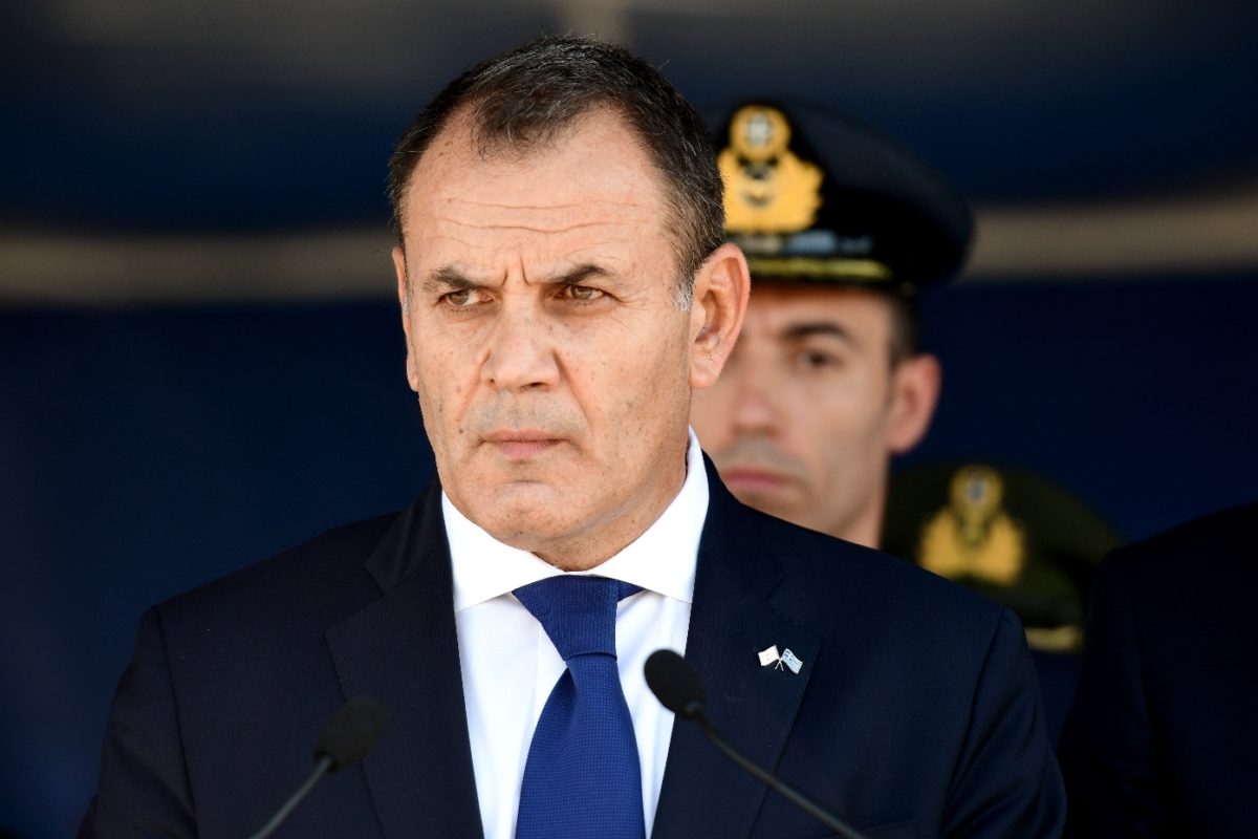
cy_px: 420
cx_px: 629
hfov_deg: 6.9
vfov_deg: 4.6
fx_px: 10483
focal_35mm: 300
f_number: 3.2
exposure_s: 1/500
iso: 250
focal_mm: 200
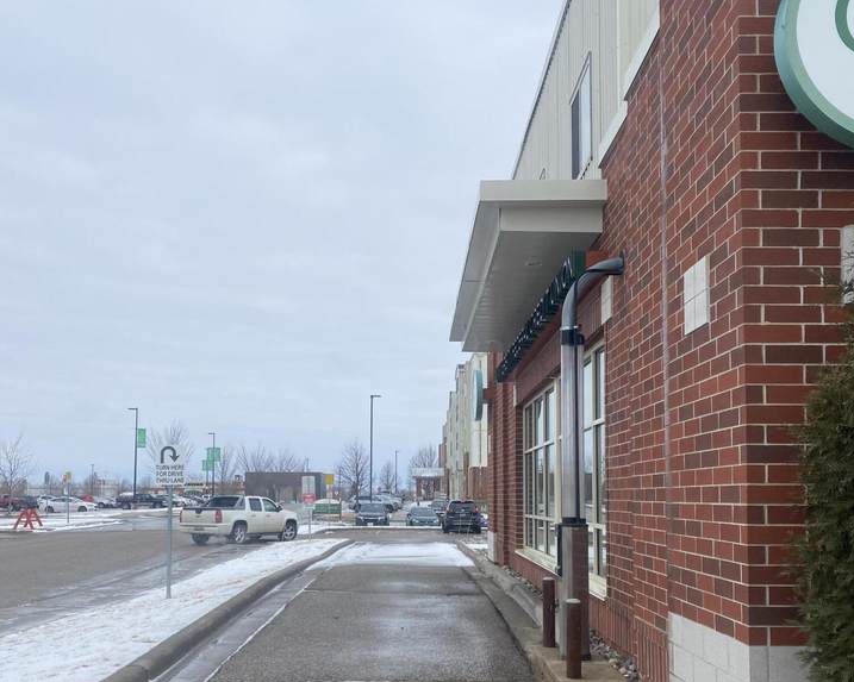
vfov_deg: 42.7
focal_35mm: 34
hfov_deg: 52.9
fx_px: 859
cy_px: 456
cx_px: 428
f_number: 1.8
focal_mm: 4.25
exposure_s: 1/4115
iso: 32
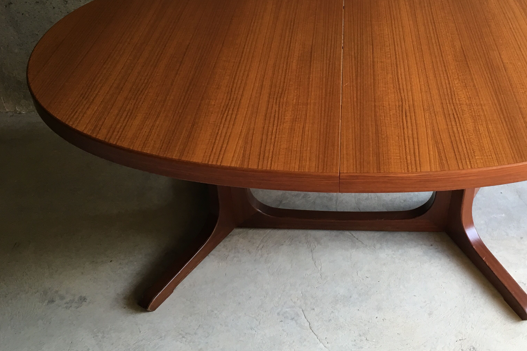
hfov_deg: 47.9
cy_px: 128
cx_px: 340
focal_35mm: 40
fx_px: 586
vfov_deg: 33.2
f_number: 2.2
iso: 50
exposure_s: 1/33
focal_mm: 4.15
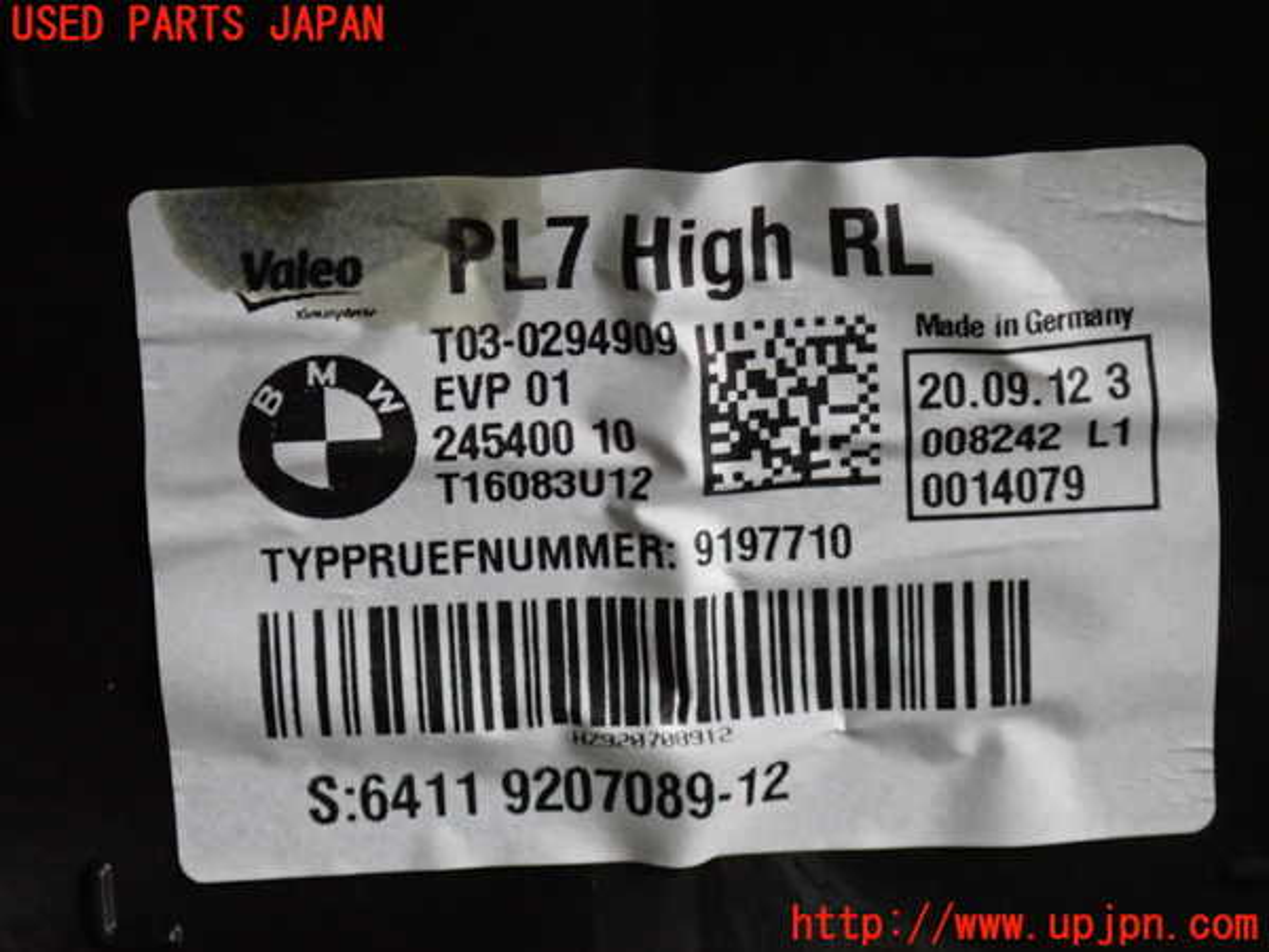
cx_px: 634
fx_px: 3666
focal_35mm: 100
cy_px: 476
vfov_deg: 14.8
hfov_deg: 19.6
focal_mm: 18
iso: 1000
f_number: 4.9
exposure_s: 1/25
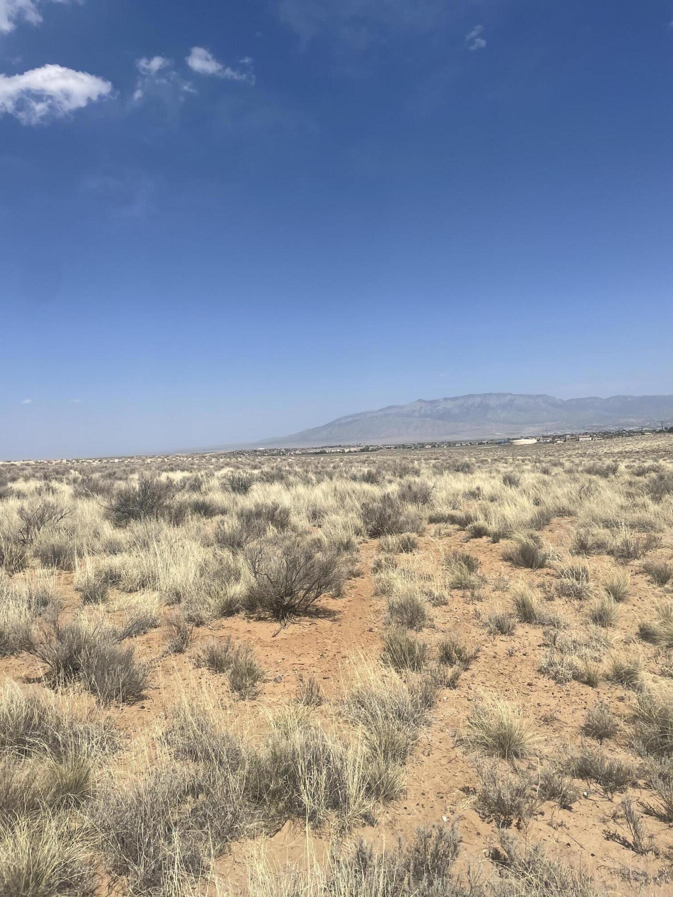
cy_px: 448
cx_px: 336
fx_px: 674
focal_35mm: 26
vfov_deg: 67.3
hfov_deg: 53.1
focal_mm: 4.2
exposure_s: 1/6897
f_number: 1.6
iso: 32
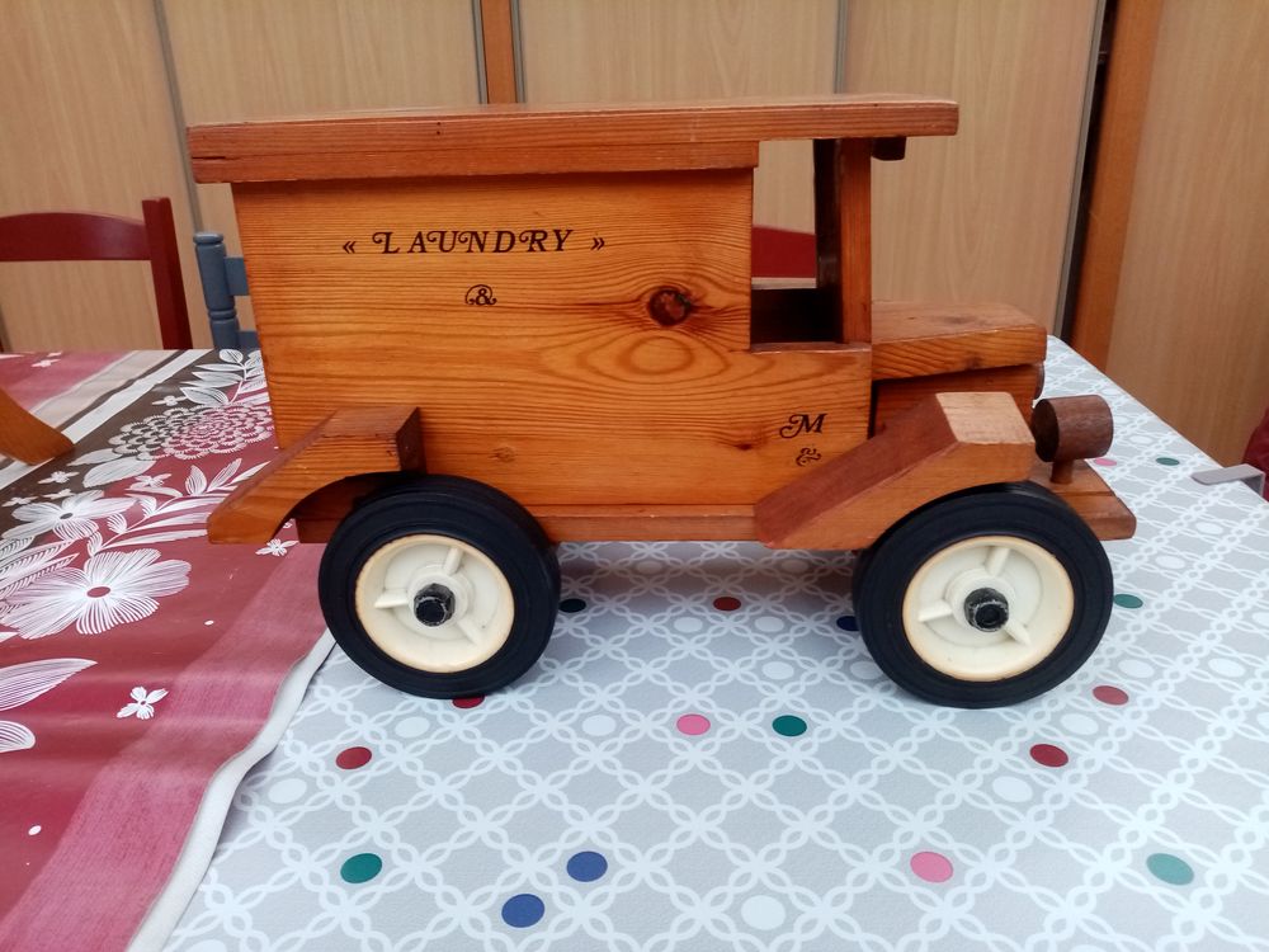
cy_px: 476
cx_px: 634
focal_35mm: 26
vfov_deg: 53.1
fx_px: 953
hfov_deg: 67.3
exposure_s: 1/33.3
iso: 237
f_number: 1.8
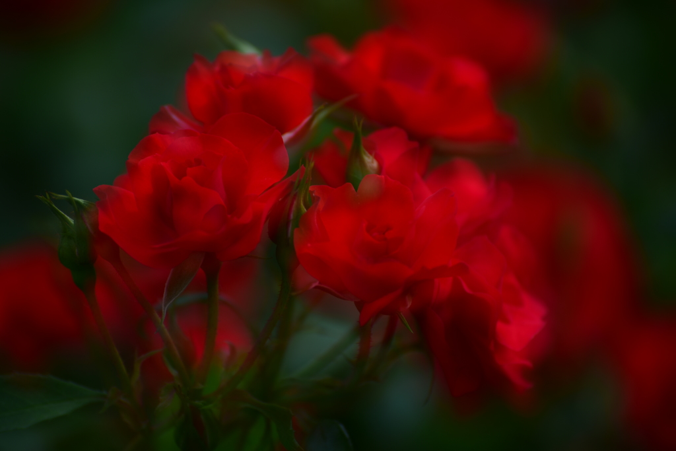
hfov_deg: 8.6
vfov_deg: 5.7
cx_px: 338
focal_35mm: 240
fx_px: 4507
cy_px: 226
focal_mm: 240
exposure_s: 1/250
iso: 100
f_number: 5.6
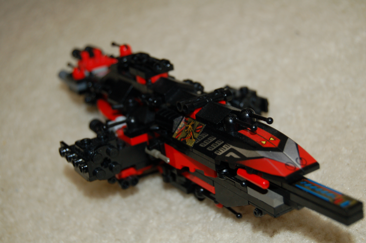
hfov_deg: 33.4
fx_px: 609
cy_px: 122
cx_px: 183
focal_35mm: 60
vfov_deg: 22.6
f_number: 5
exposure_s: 1/60
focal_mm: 40
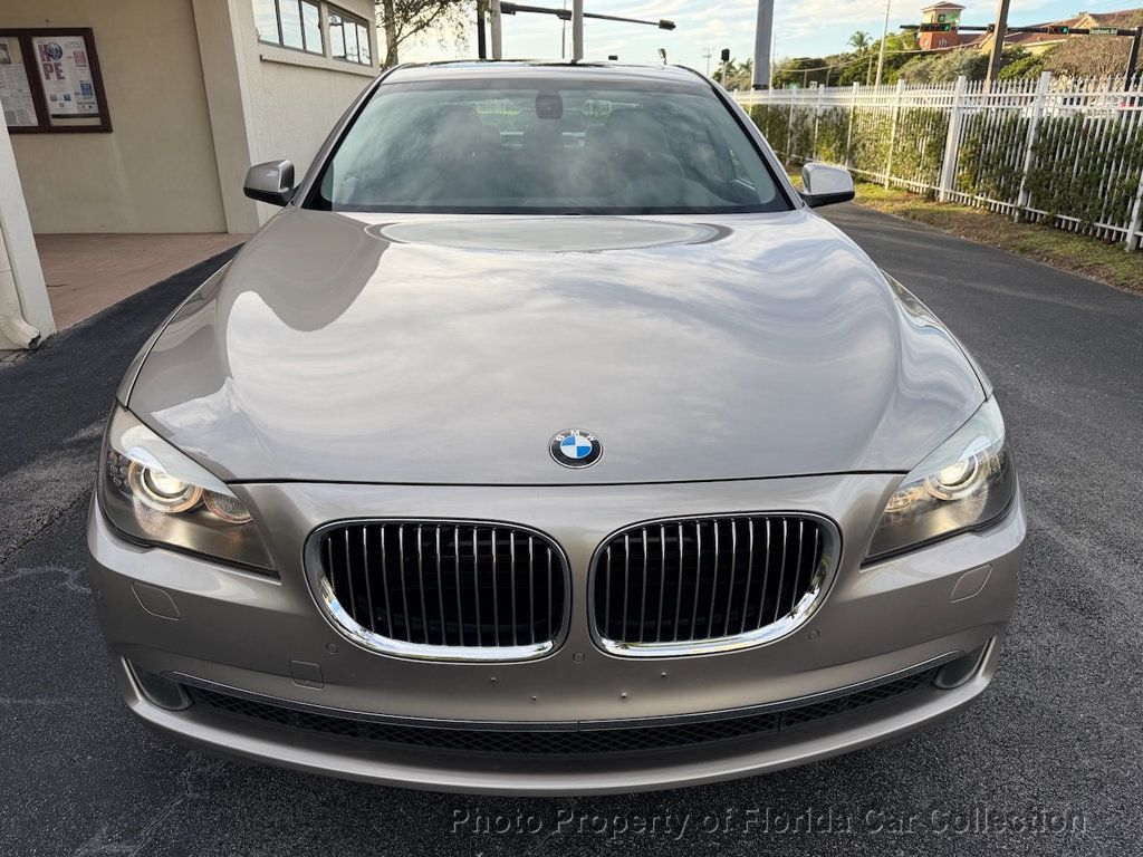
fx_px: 792
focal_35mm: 24
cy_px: 428
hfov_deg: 71.6
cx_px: 572
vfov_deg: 56.8
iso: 80
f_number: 1.78
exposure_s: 1/1156
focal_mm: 6.76
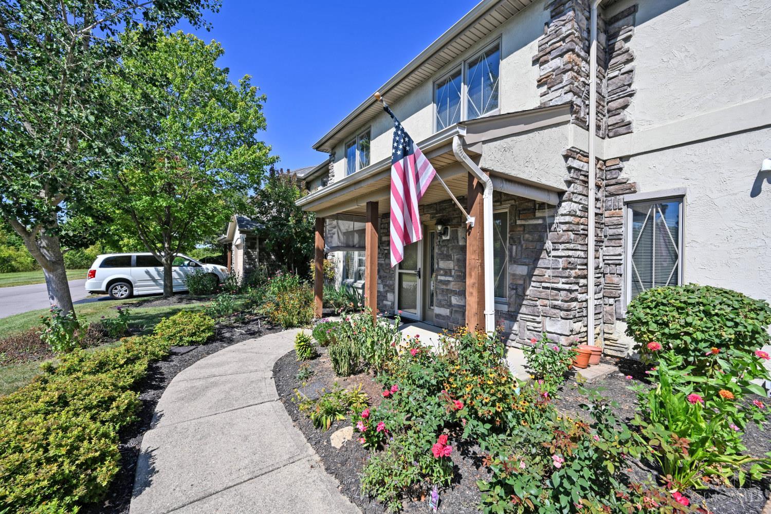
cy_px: 257
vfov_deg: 81.2
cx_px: 386
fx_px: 300
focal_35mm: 14
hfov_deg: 104.3
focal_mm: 14
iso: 100
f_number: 13
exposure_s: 1/125
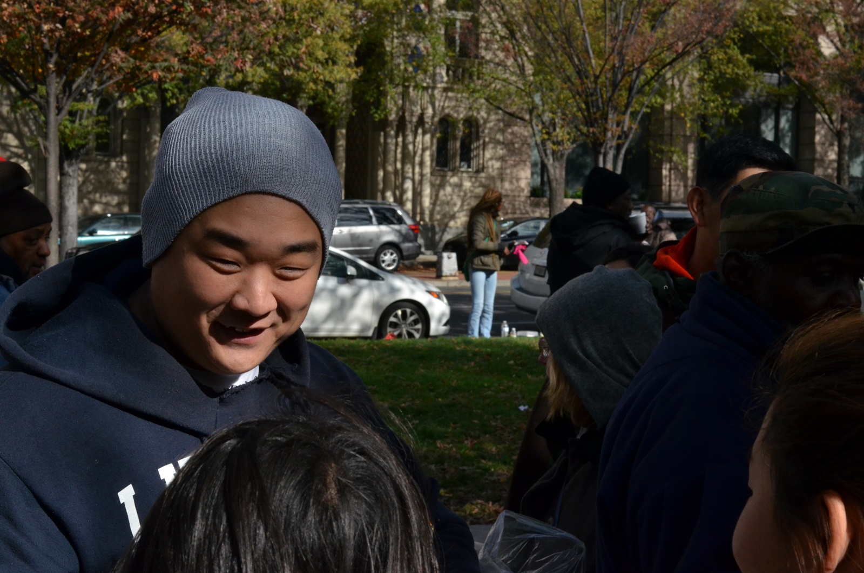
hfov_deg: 27.0
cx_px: 432
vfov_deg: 18.1
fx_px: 1796
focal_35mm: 75
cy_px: 286
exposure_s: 1/1000
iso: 1000
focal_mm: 50
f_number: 16
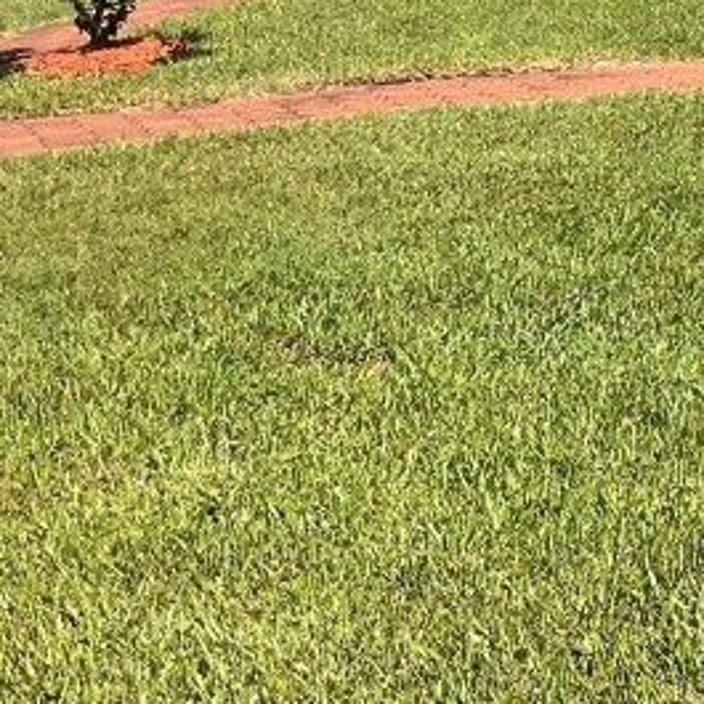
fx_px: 2278
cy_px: 8
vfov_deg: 17.2
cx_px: 964
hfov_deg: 16.4
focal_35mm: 99
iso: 16
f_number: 1.8
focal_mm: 3
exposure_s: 1/1250
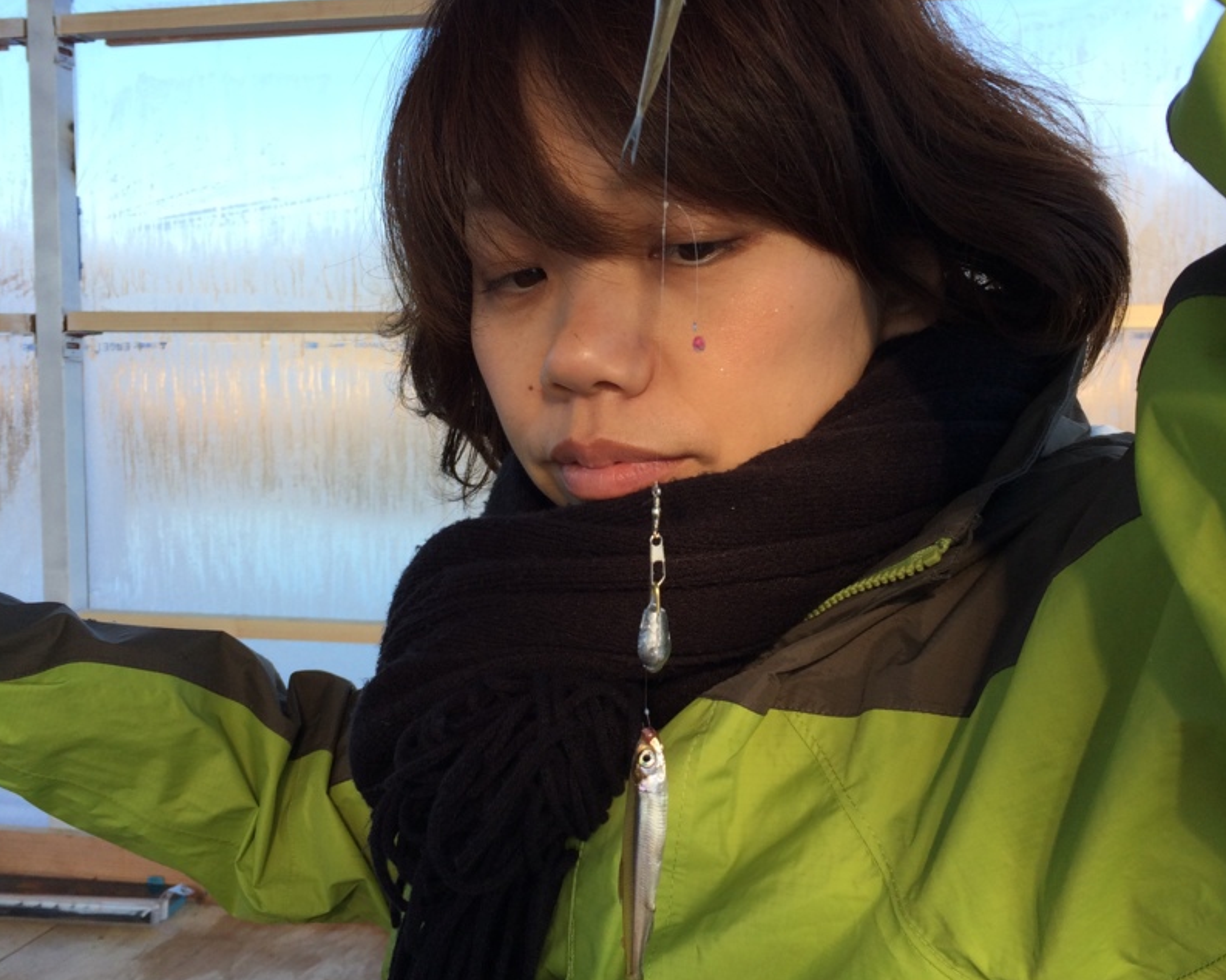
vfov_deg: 39.1
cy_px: 474
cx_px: 613
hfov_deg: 47.9
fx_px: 1379
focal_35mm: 38
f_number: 2.2
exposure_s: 1/604
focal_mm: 4.15
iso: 32
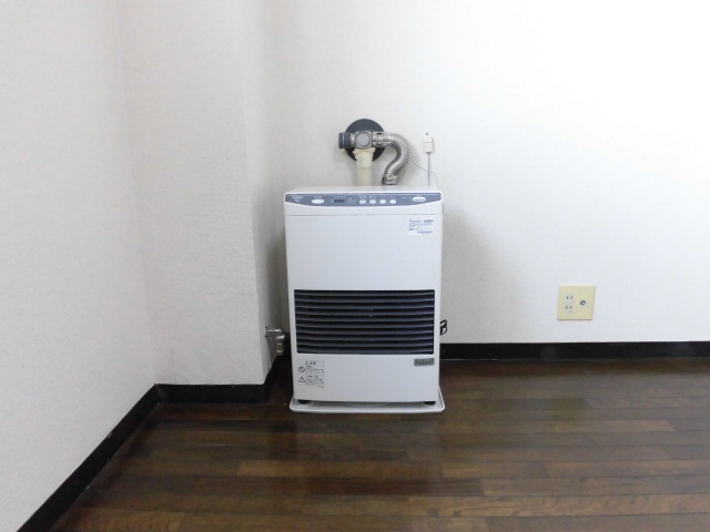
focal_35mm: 24
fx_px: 492
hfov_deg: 71.6
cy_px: 266
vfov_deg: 56.8
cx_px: 355
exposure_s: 1/30
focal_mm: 4.3
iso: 400
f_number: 3.1
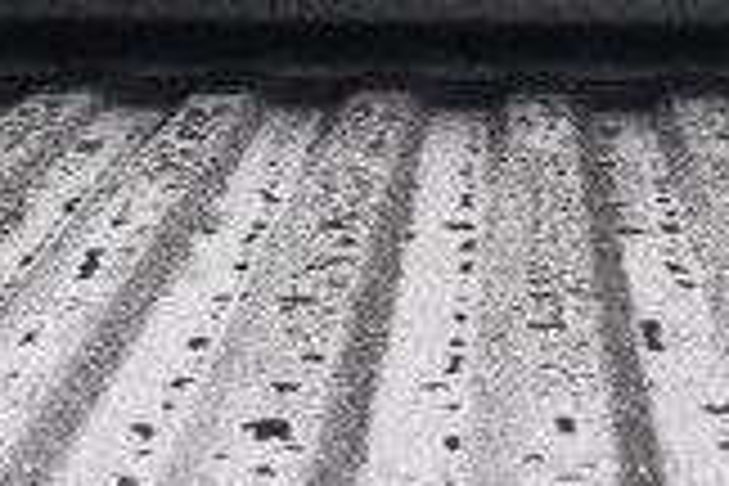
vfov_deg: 9.4
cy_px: -263
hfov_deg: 14.4
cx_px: 554
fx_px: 2875
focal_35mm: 142
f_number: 6.3
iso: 1600
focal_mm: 24
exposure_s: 1/15
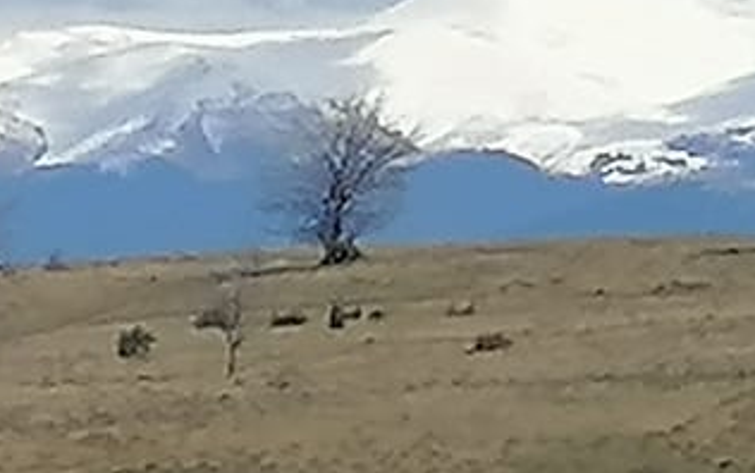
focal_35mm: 606
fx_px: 12478
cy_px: 650
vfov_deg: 2.2
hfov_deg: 3.4
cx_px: 1770
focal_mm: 3.95
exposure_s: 1/2410
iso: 50
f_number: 1.8
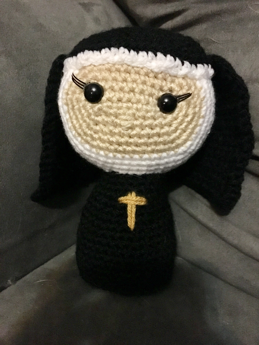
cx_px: 130
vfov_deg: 61.7
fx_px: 289
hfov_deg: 48.2
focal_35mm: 29
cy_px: 172
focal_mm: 4.15
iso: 1000
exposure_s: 1/15
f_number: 2.2
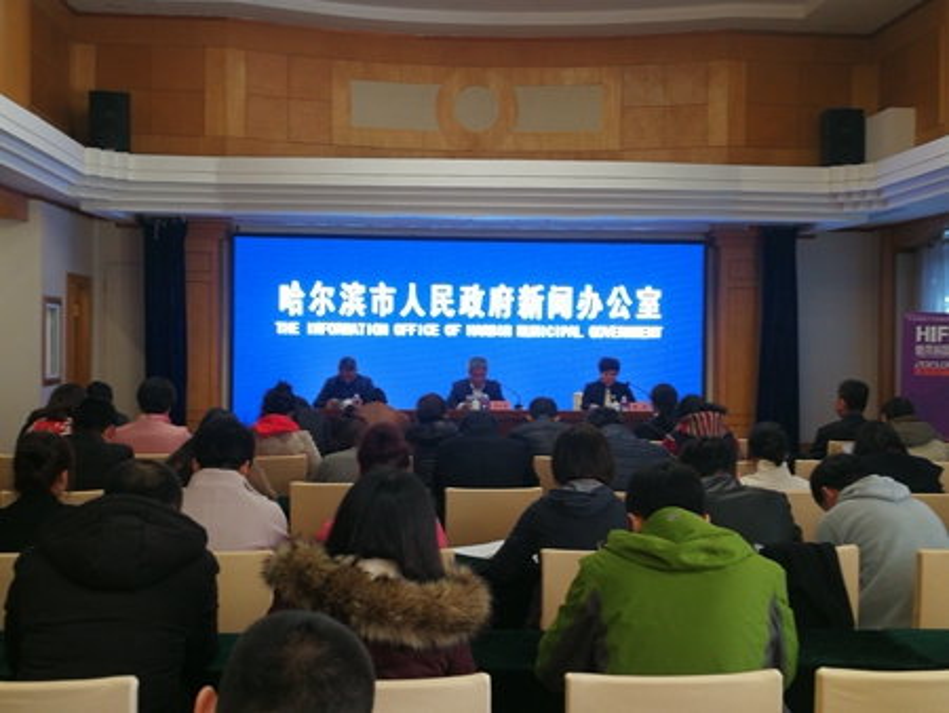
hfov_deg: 45.8
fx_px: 1125
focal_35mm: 41
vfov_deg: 35.2
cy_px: 356
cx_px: 474
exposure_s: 1/33.3
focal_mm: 3.95
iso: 200
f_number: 2.2
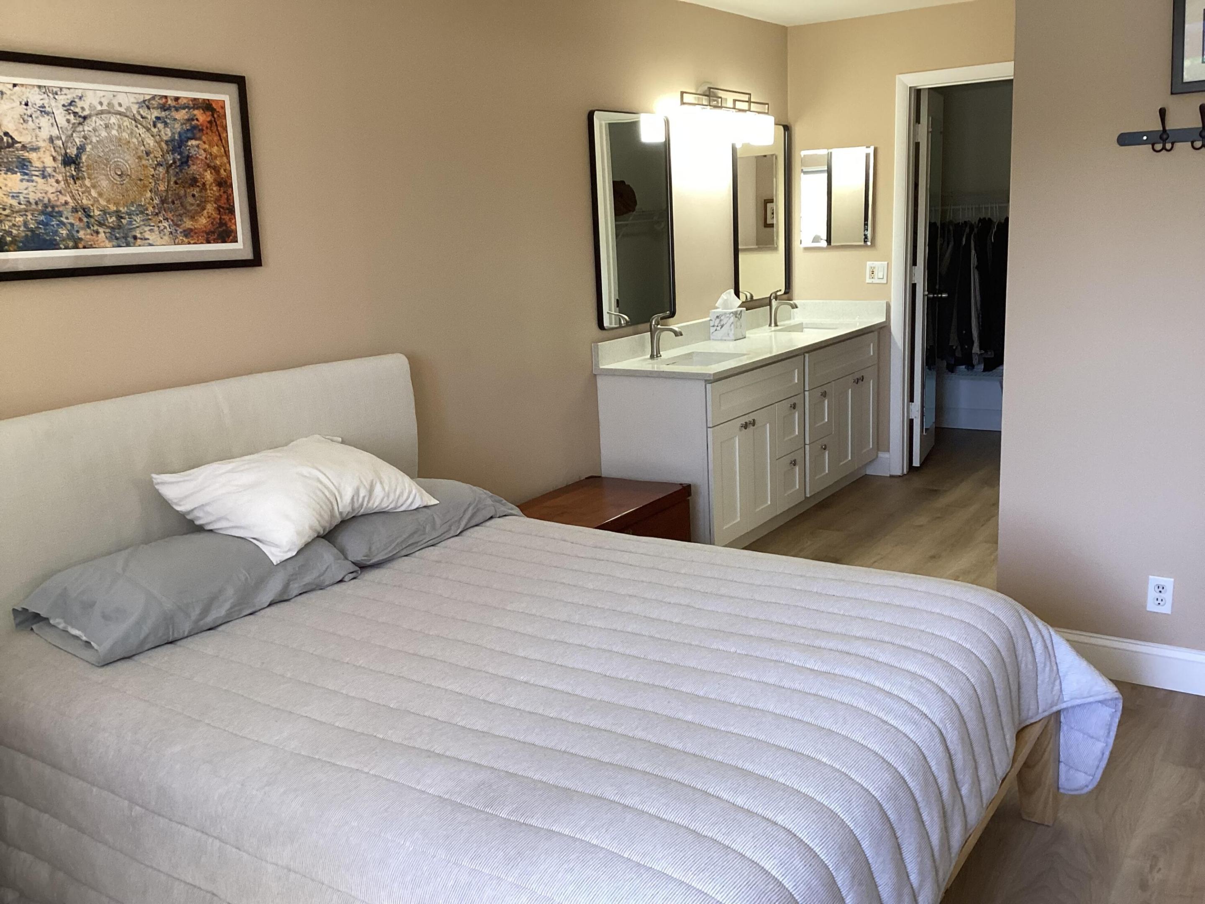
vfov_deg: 45.4
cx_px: 602
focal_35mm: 31
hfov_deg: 58.4
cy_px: 452
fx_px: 1079
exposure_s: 1/60
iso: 80
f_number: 2.4
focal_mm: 3.3
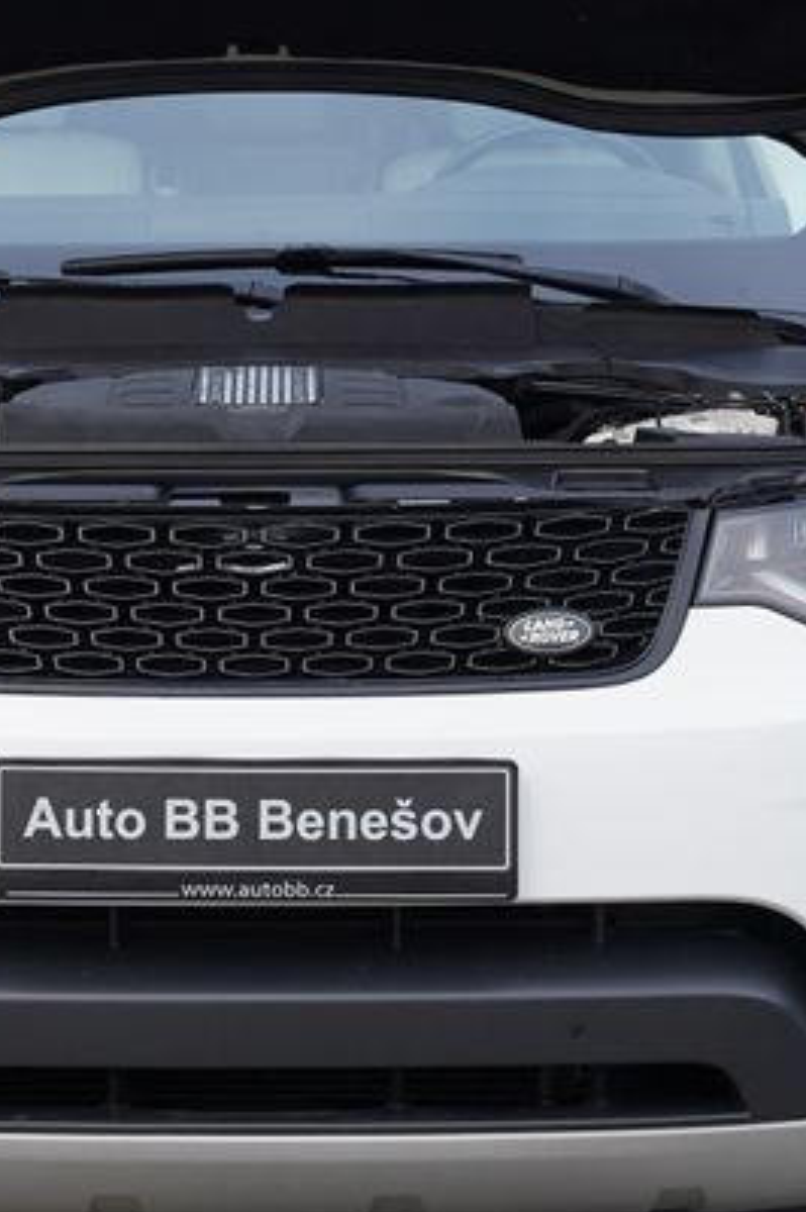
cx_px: 251
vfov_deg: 16.7
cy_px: 523
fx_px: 4138
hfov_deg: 11.1
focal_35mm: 123
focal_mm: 48
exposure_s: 1/160
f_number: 4
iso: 200
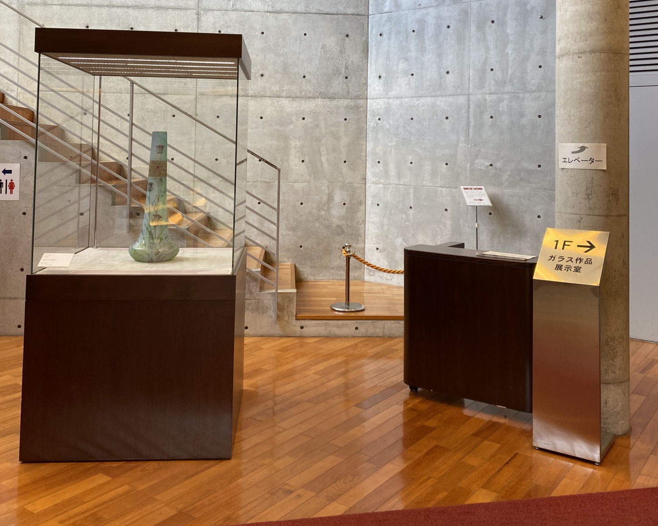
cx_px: 328
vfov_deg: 42.0
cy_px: 131
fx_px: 662
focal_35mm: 34
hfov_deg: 52.9
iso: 64
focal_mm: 4.25
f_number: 1.8
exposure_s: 1/60
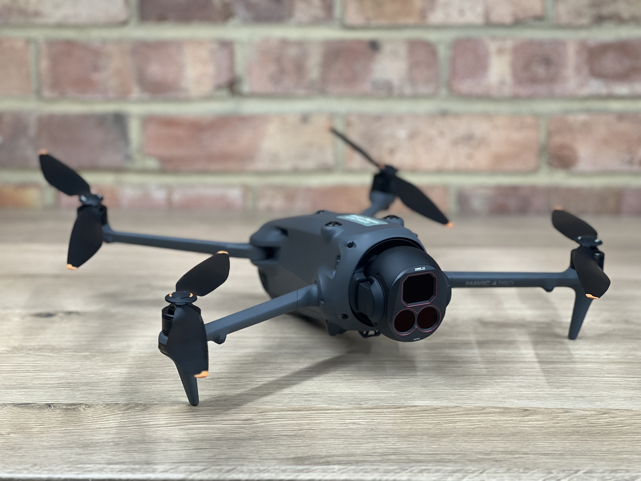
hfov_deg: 25.3
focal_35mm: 77
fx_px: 1426
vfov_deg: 19.1
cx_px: 320
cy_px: 240
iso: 200
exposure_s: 1/33
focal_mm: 9
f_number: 2.8
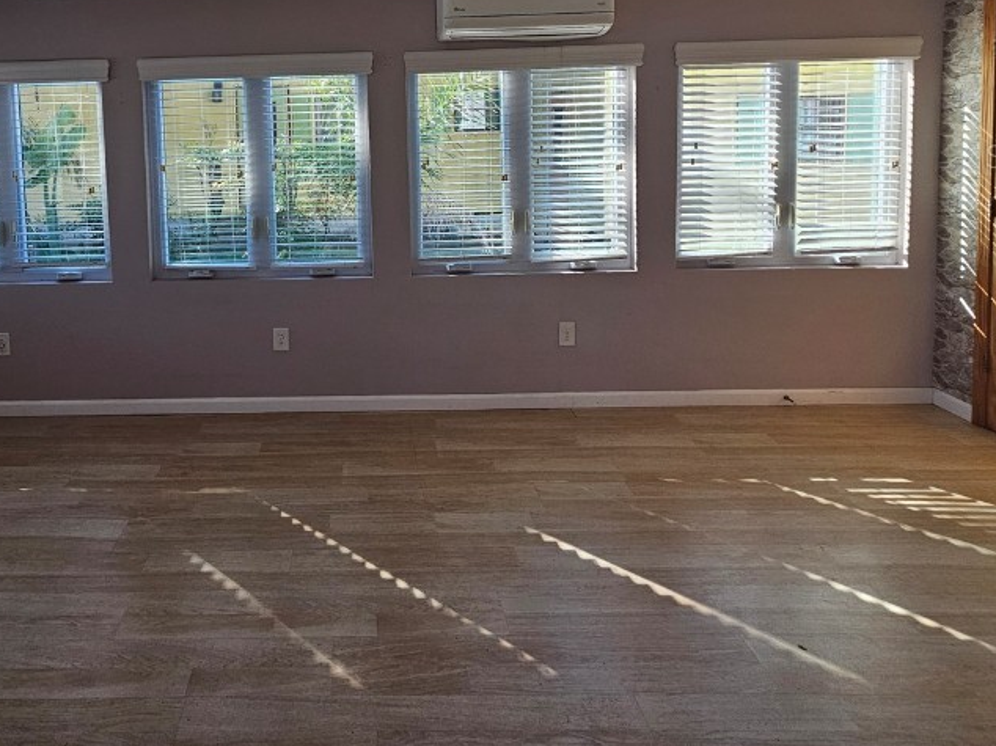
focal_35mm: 21
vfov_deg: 58.8
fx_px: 604
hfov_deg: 76.4
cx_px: 330
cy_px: 155
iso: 80
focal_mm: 2.2
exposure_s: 1/211
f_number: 2.2
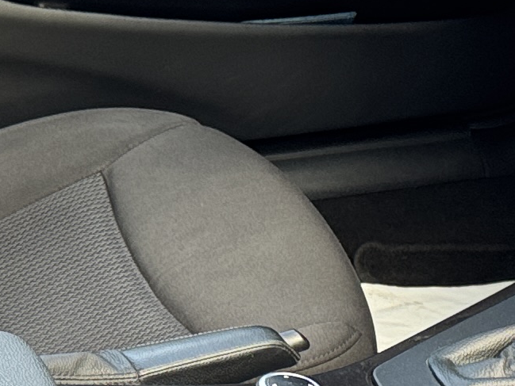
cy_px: 439
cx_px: 607
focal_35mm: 149
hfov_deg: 12.9
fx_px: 2217
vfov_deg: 9.8
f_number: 1.78
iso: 200
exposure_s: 1/86
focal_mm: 6.76
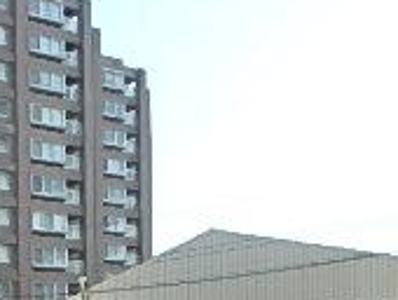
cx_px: 63
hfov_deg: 24.2
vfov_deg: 17.3
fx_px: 910
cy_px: 420
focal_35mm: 79
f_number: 3.5
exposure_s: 1/800
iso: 125
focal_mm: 3.7
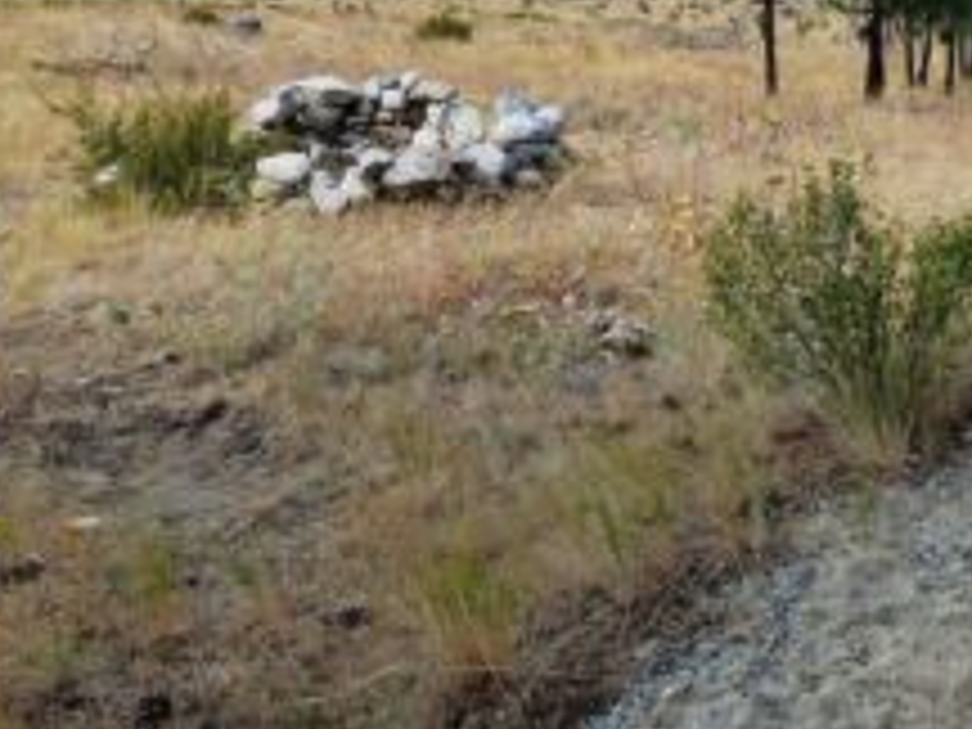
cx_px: 765
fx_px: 1039
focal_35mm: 37
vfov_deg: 37.7
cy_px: 184
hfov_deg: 47.6
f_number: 2.8
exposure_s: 1/1600
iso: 160
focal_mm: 3.58
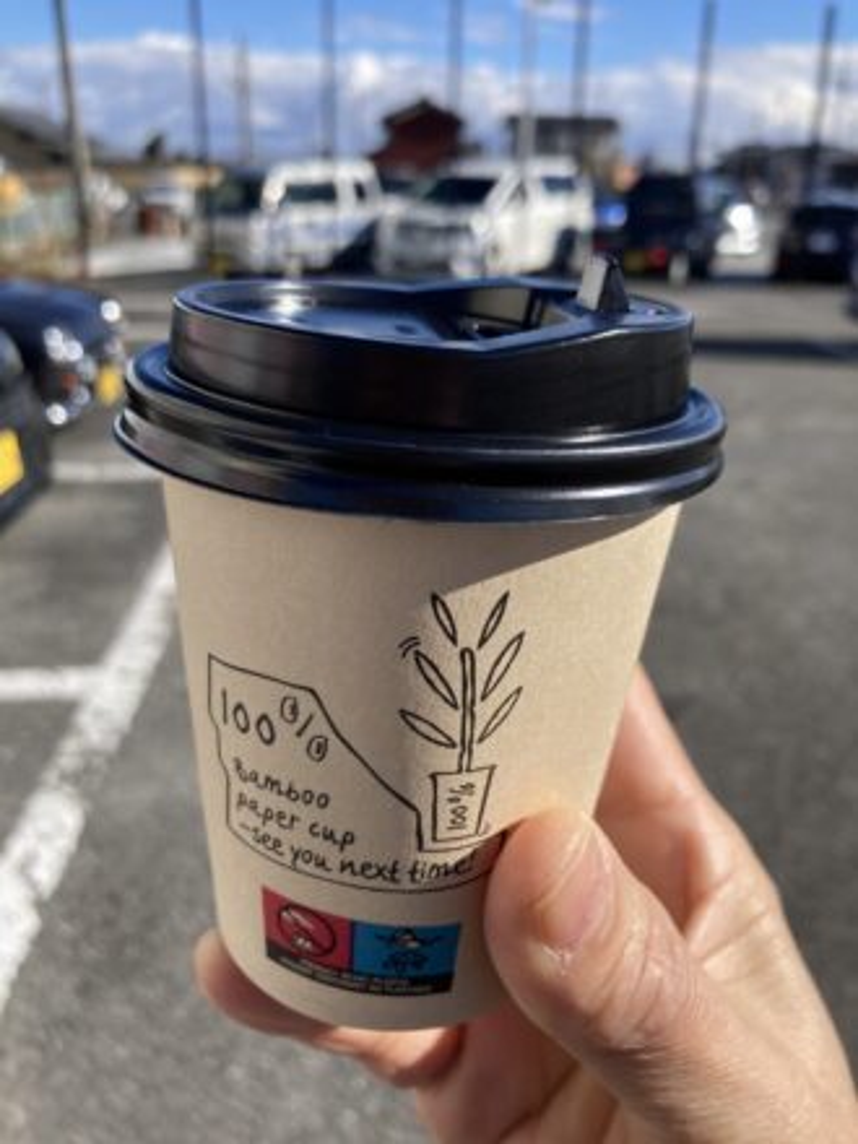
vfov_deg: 63.4
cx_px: 429
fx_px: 925
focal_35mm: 28
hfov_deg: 49.7
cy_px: 572
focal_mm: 3.99
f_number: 1.8
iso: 20
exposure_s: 1/2000
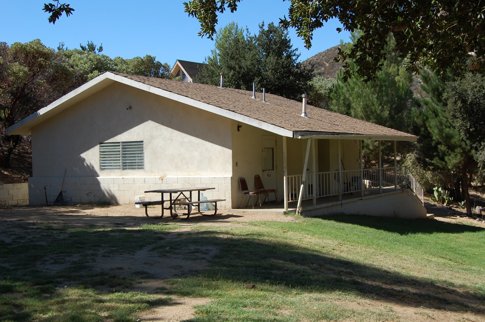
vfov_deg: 27.0
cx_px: 229
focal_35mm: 50
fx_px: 673
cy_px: 162
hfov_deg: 39.6
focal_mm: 30
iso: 200
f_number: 10
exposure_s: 1/250
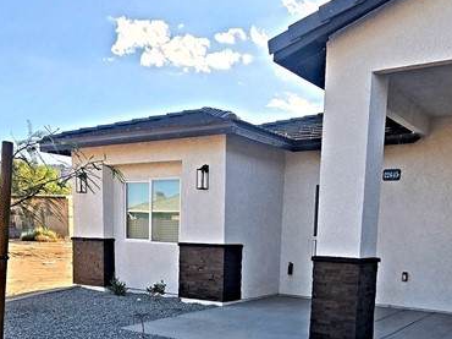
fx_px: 470
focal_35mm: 36
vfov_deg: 36.5
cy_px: 321
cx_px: 228
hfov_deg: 51.4
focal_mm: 2.2
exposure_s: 1/1265
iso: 50
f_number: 2.2
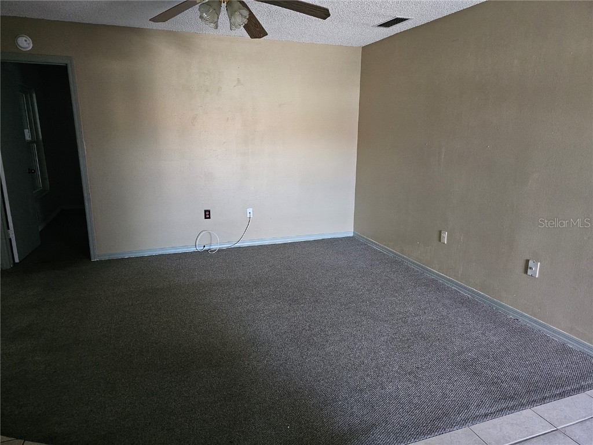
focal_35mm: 23
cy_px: 222
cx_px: 296
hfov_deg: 73.9
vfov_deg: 58.9
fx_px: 394
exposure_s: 1/60
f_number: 1.7
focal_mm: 6.3
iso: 800
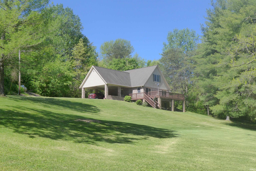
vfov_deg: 31.2
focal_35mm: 43
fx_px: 306
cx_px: 128
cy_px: 86
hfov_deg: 45.4
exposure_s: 1/800
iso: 160
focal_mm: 8.4
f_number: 4
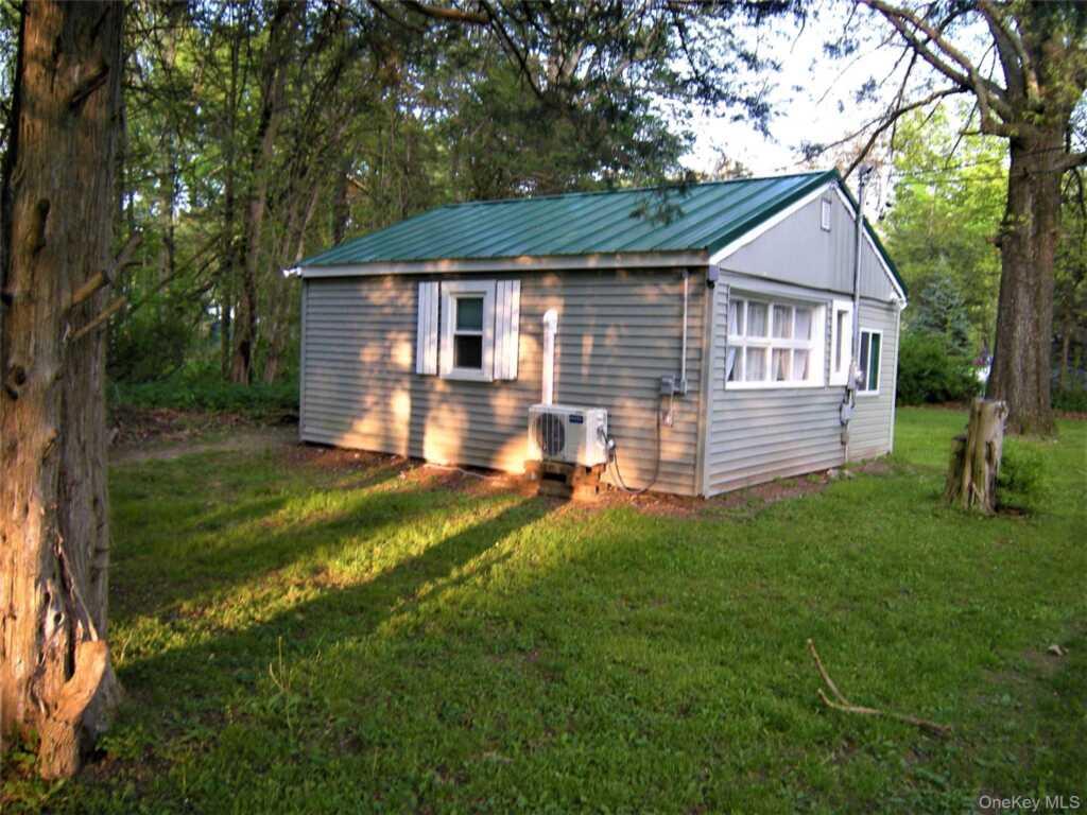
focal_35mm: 28
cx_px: 544
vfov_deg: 49.7
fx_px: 879
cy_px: 408
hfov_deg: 63.4
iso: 118
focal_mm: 4.7
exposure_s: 1/54
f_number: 2.8
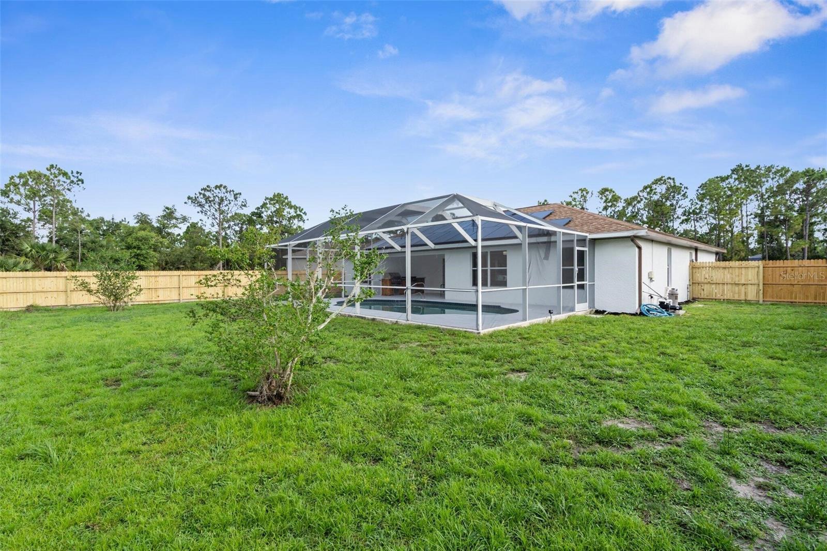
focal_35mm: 16
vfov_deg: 73.7
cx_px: 414
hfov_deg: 96.7
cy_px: 276
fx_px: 367
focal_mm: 16
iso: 400
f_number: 8
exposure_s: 1/500
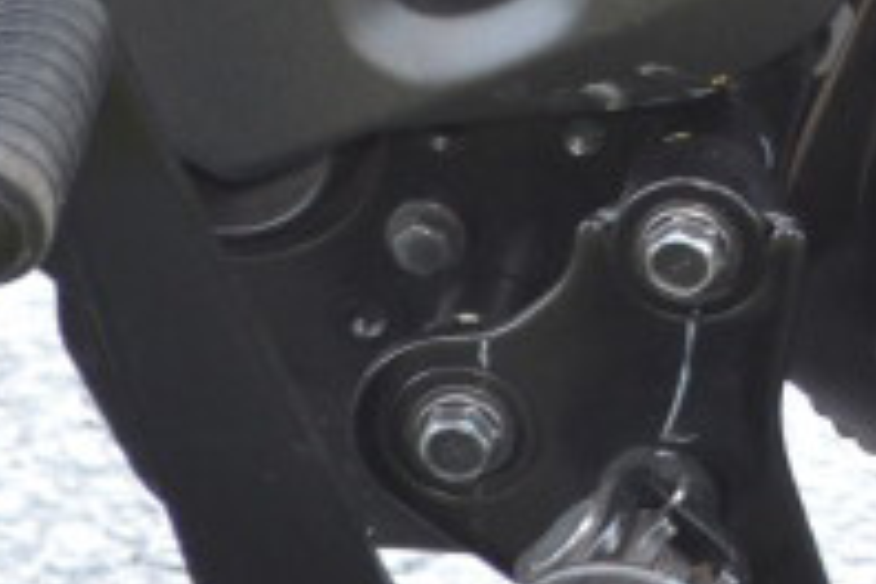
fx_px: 8857
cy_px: -327
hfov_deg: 5.5
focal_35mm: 364
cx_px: 1774
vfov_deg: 3.8
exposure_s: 1/100
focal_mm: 40
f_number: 5.3
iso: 400
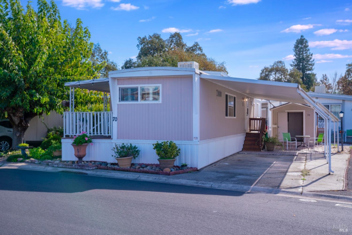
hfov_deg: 47.4
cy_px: 118
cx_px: 176
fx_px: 401
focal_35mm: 41
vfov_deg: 32.6
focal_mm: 41
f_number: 8
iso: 100
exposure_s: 1/125
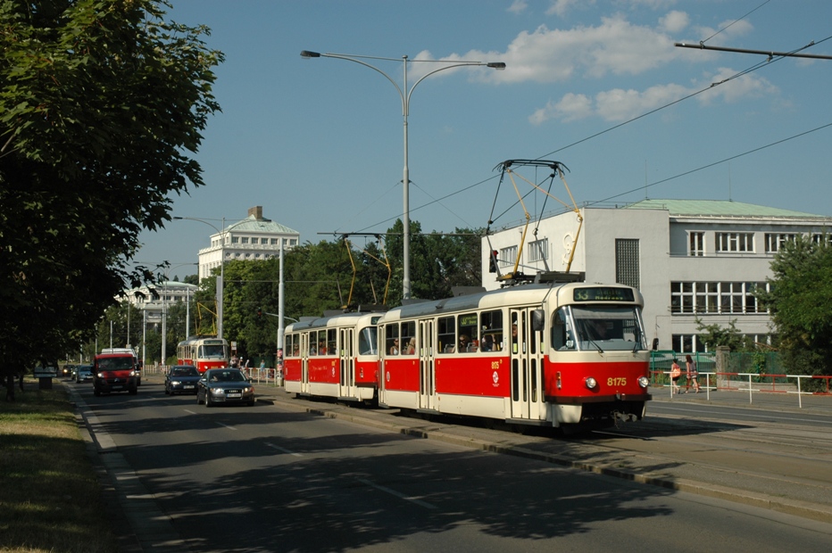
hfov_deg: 38.9
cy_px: 276
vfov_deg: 26.4
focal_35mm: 51
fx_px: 1178
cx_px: 416
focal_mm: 34
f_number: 10
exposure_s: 1/400
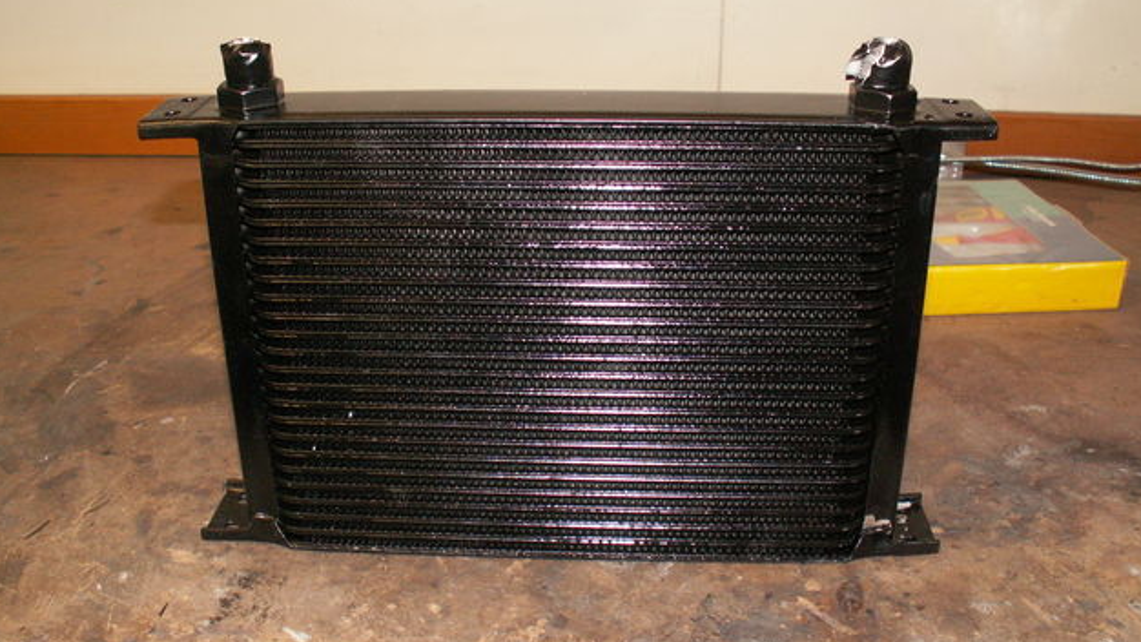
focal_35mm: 39
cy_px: 343
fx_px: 1180
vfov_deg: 30.4
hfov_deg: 51.6
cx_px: 574
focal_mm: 5.86
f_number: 2.8
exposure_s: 1/40
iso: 160
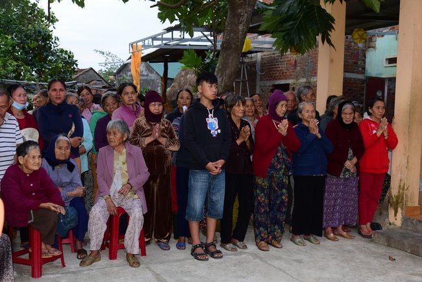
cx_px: 211
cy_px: 141
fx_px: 469
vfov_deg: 33.4
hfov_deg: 48.4
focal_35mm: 40
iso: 500
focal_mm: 40
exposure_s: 1/60
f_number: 6.3
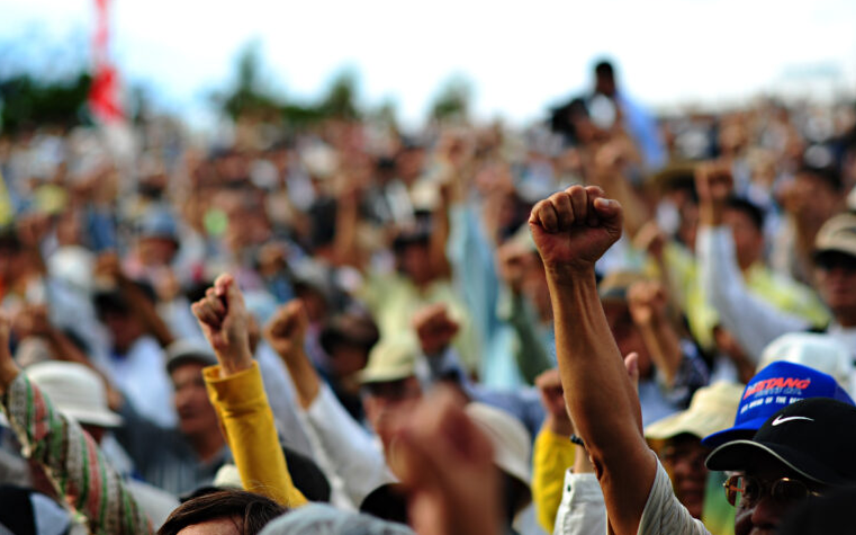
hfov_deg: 19.3
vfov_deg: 12.1
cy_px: 253
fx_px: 2519
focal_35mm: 108
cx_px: 429
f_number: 2.8
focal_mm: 105
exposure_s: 1/1250
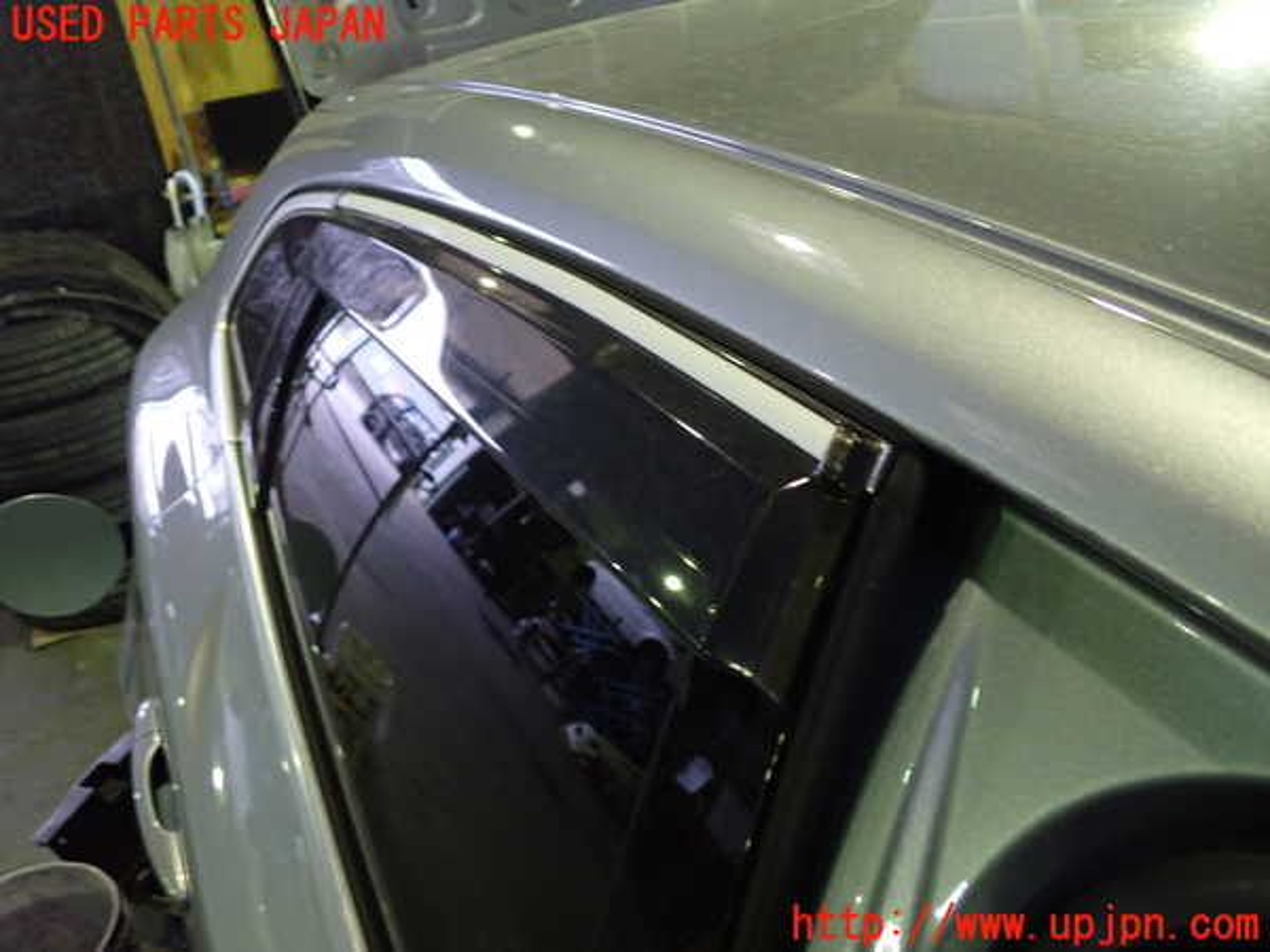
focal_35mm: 30
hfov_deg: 60.0
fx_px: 1101
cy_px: 476
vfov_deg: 46.8
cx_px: 635
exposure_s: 1/30
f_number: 2.3
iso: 500
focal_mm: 5.4
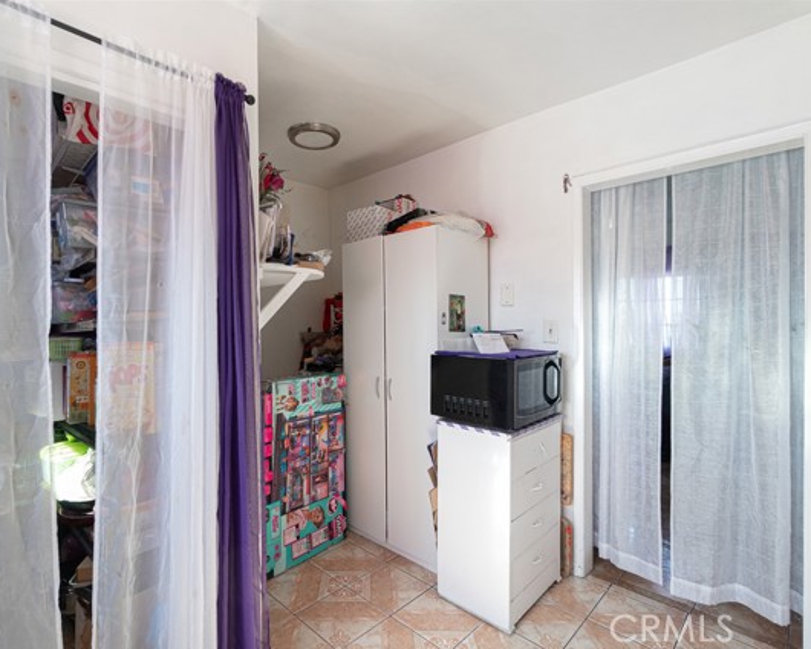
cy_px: 324
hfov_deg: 89.5
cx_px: 376
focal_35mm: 17
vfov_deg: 77.0
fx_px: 408
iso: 320
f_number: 7.1
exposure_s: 1/10
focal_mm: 10
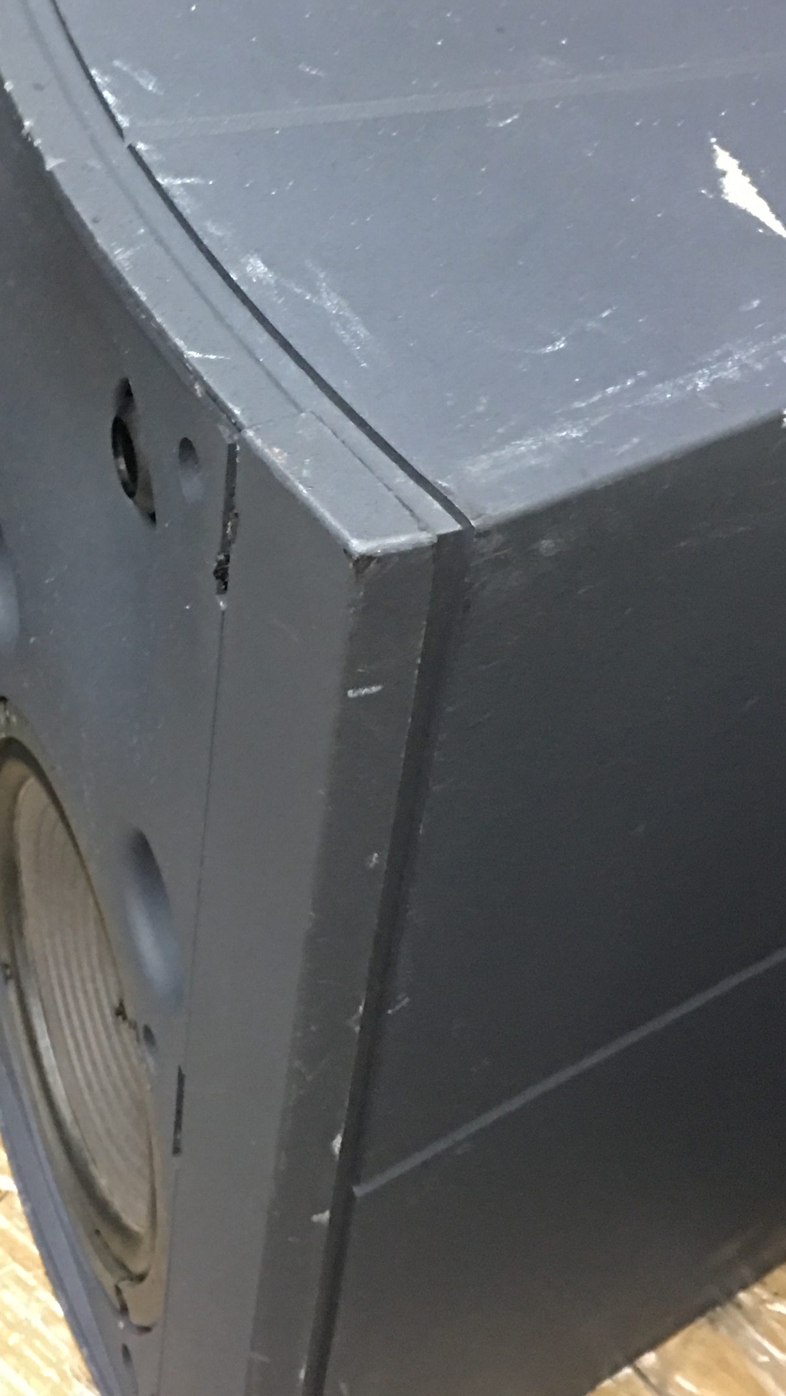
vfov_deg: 34.2
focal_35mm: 61
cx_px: 93
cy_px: 531
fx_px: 2259
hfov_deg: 19.4
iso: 100
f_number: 2.2
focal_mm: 4.15
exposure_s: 1/8
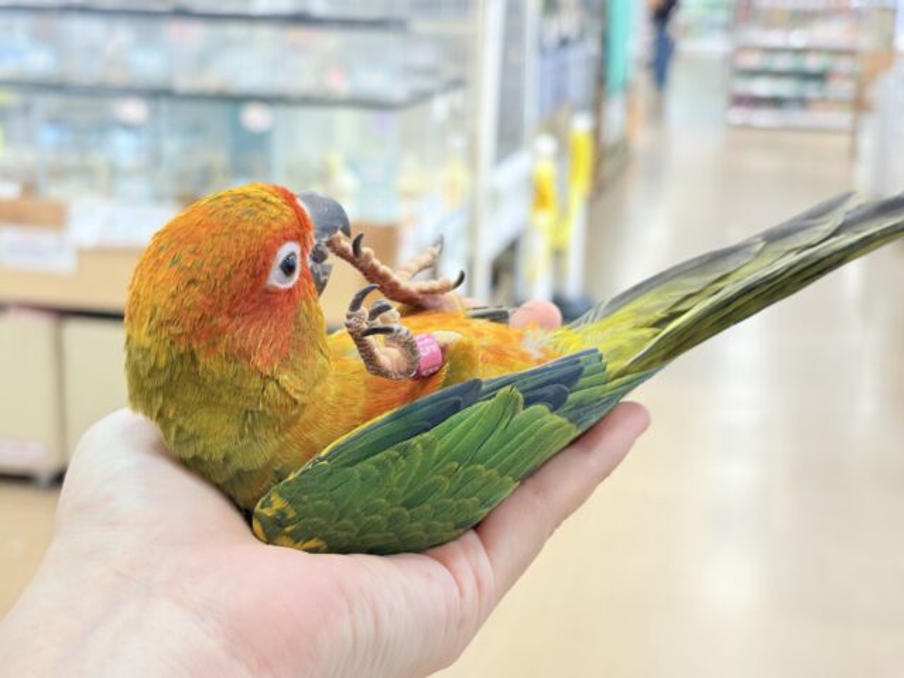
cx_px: 452
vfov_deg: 28.0
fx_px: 1358
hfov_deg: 36.8
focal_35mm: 52
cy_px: 339
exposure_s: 1/50
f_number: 1.6
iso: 64
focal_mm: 5.96
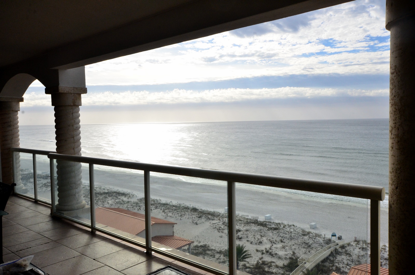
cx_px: 208
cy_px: 138
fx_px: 345
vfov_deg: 43.4
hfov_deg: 62.0
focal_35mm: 30
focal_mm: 20
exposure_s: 1/1000
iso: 1000
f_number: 16
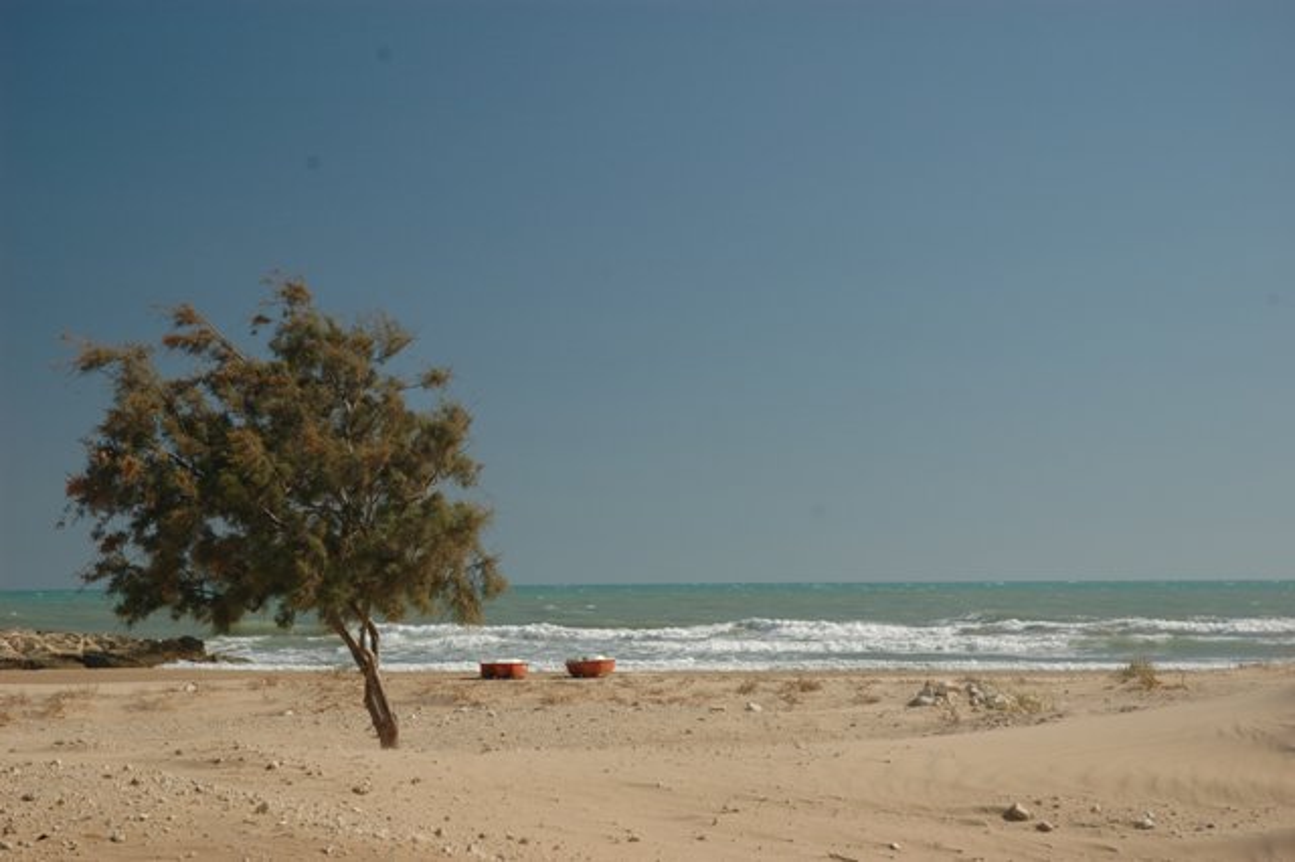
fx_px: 2804
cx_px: 648
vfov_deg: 17.5
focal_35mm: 78
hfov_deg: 26.0
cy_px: 431
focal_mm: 52
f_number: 8
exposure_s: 1/250
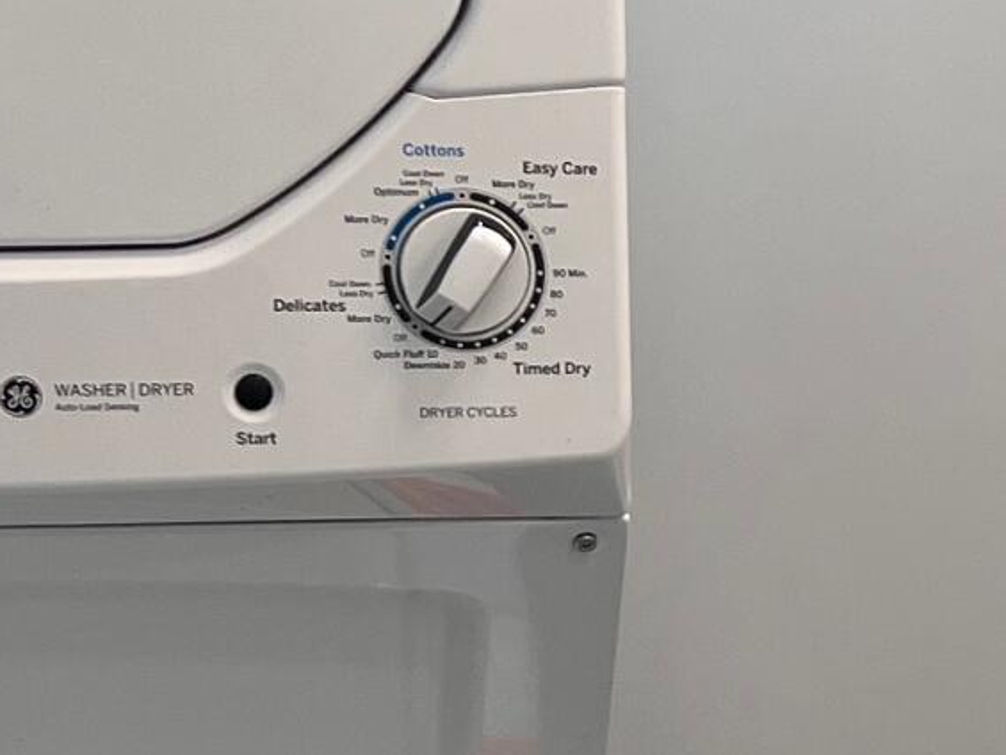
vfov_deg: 10.7
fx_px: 4011
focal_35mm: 138
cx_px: 1544
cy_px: 746
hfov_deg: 13.4
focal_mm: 5.7
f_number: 1.5
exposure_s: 1/120
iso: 80
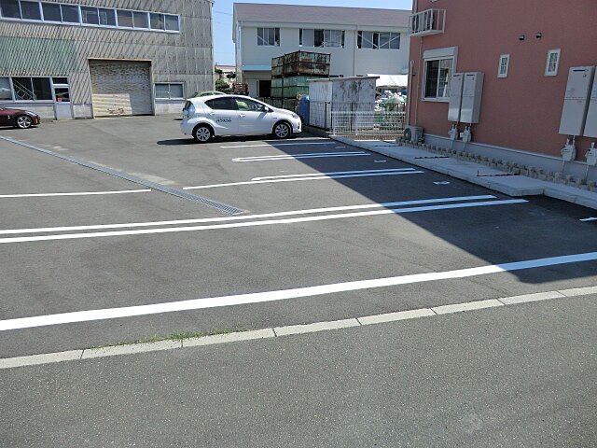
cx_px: 298
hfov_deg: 71.6
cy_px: 224
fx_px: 414
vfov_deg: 56.8
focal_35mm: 24
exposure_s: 1/1000
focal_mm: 4.3
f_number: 3.2
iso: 80
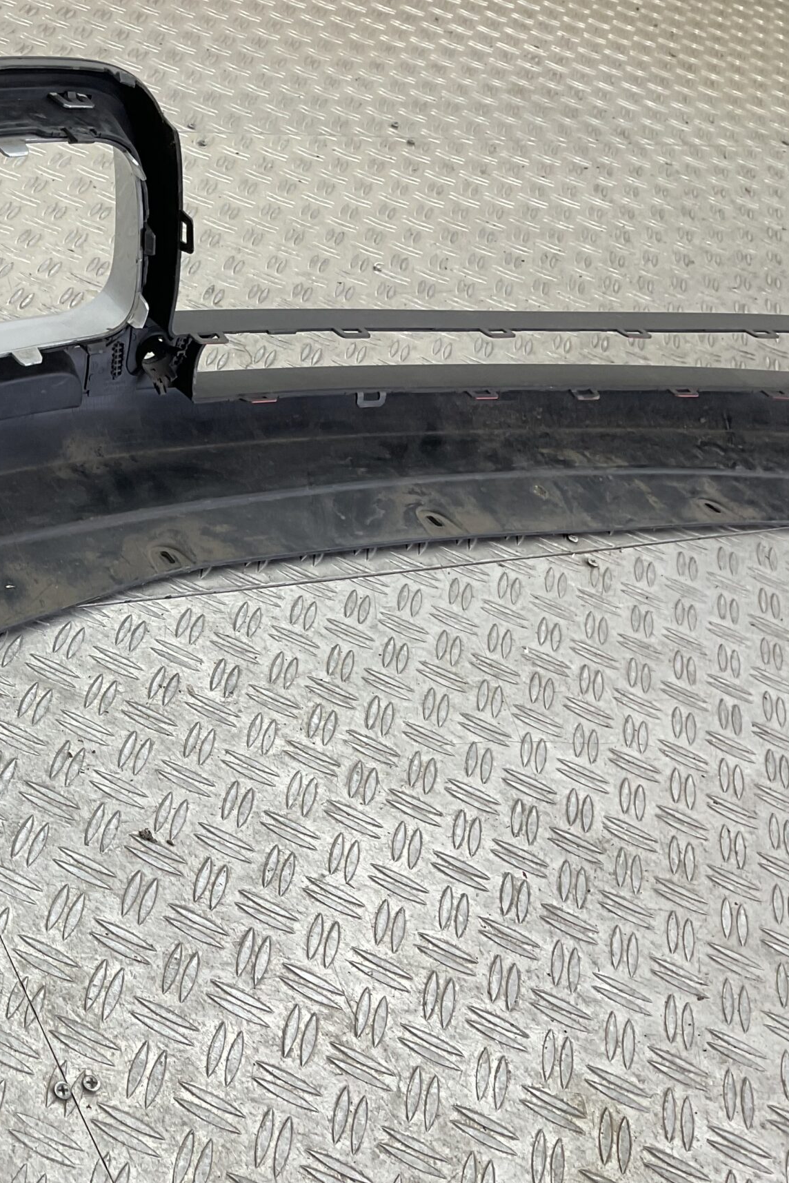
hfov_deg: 27.3
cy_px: 629
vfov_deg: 43.6
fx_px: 1479
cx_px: -85
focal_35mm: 45
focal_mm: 3
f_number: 1.8
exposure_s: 1/100
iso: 25
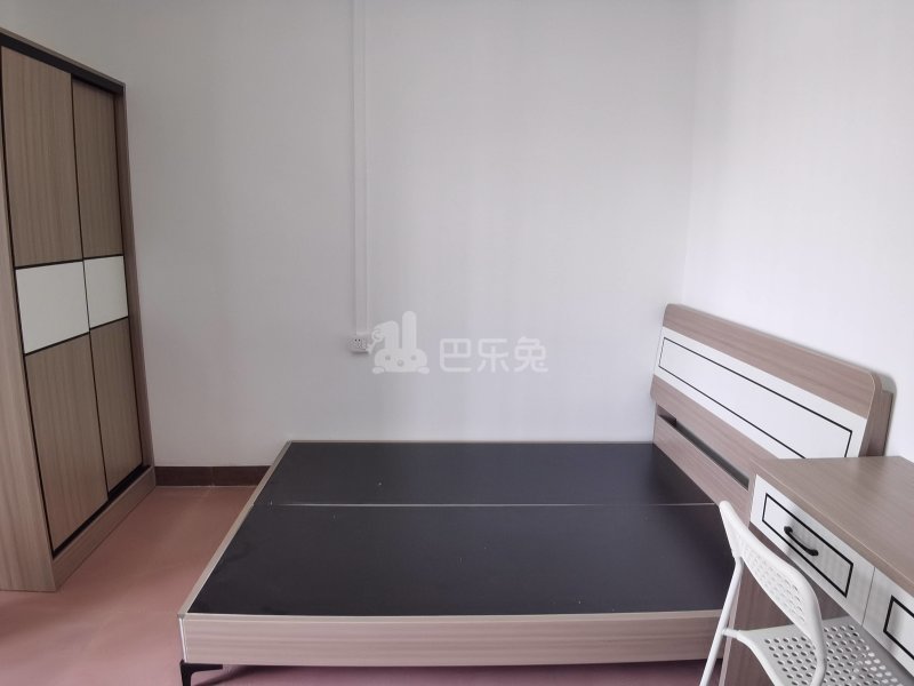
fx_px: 502
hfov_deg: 84.7
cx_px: 457
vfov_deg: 68.7
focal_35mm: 19
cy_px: 343
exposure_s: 1/50
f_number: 2.2
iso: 200
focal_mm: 3.12
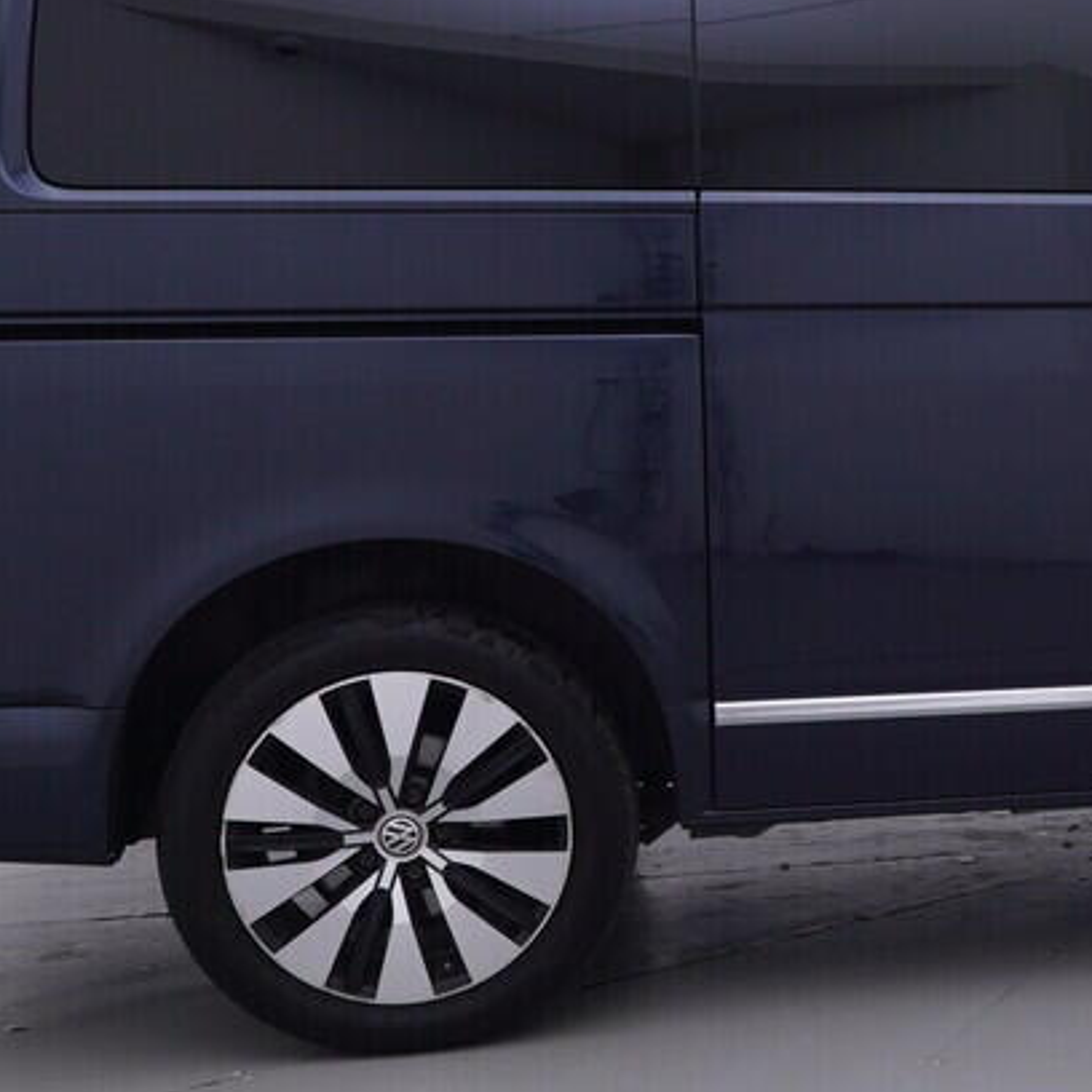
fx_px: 2409
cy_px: 517
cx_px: 1196
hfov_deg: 23.9
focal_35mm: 68
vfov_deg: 25.5
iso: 200
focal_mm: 15
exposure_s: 1/80
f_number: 5
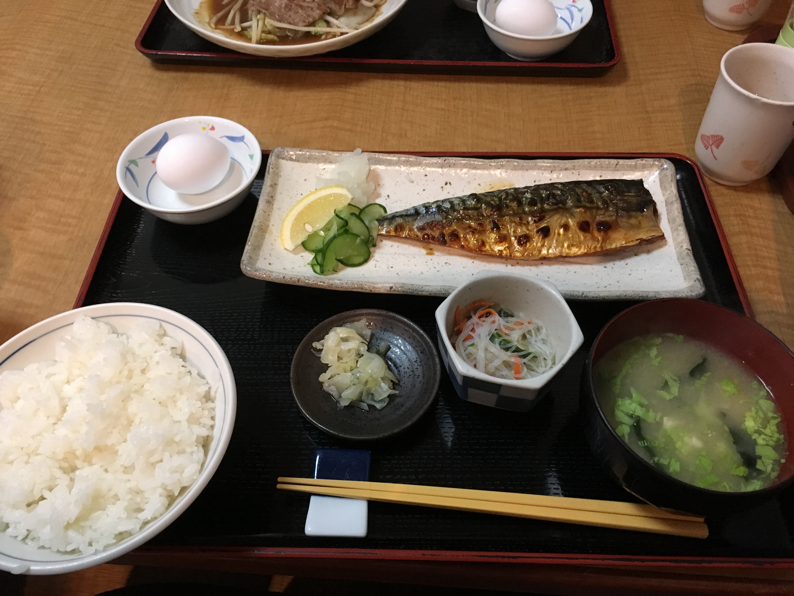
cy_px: 298
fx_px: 665
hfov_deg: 61.7
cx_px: 397
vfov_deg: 48.2
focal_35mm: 29
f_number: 2.2
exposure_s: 1/15
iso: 200
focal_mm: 4.15
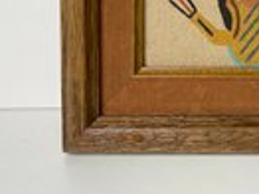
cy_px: -37
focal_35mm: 76
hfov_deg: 24.6
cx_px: 256
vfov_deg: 18.4
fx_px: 568
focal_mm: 3
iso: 25
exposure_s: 1/120
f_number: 1.8
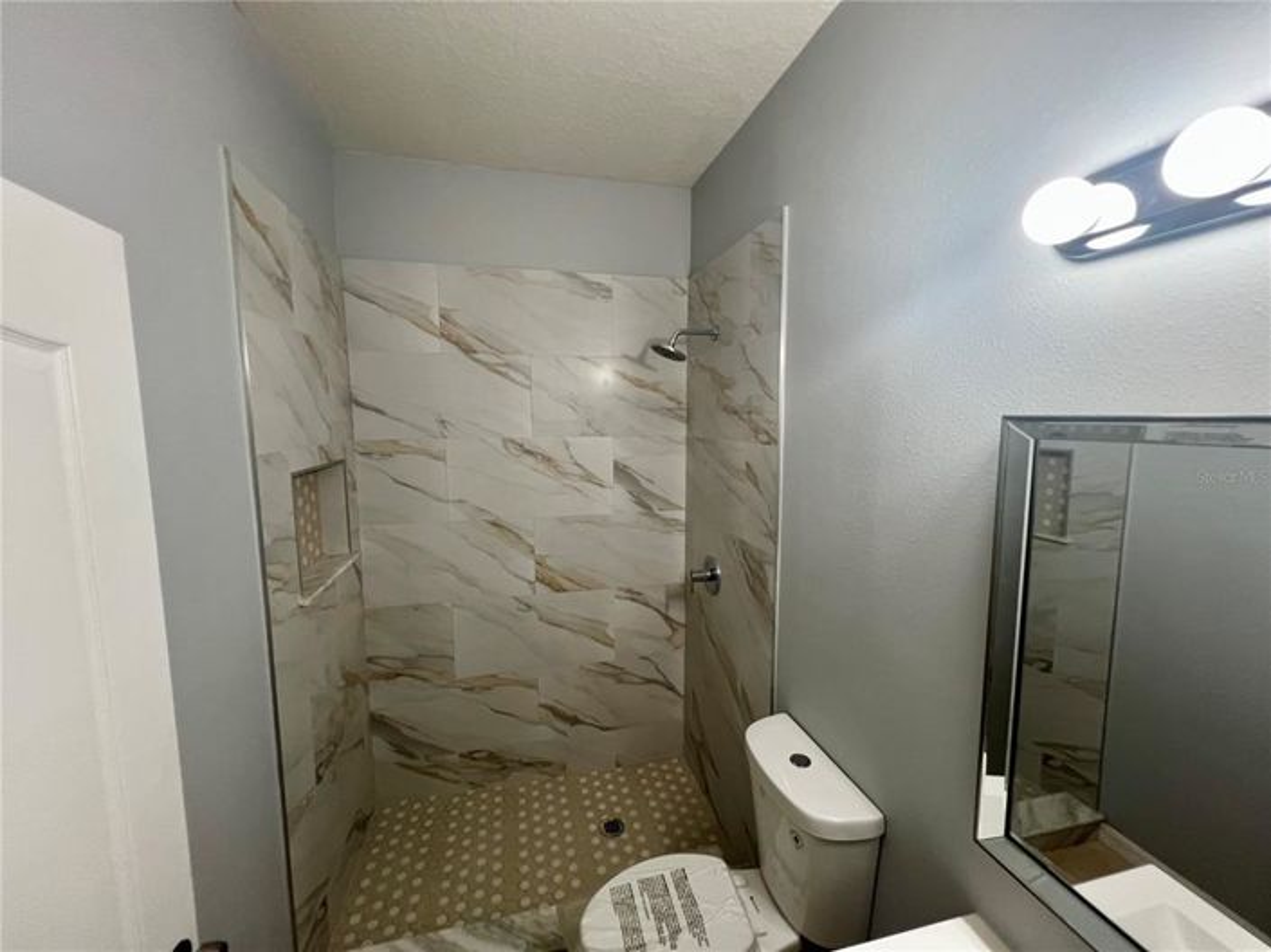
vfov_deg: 89.9
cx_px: 636
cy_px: 476
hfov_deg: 106.2
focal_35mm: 13
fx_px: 477
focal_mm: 1.57
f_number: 1.8
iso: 125
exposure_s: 1/60
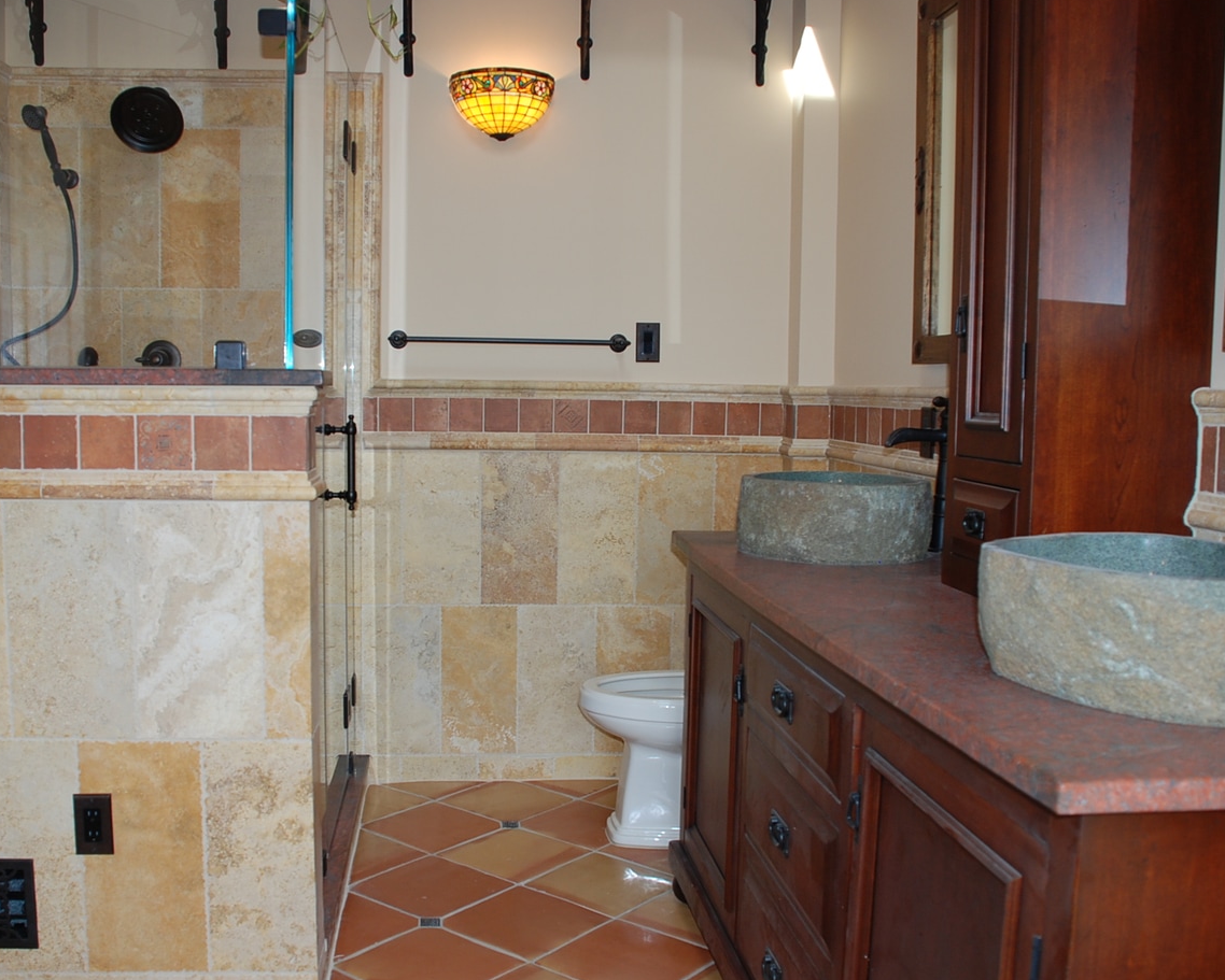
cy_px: 522
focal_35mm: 37
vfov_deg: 40.1
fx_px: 1342
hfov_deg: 48.9
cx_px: 532
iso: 200
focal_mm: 20
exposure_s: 1/60
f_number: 3.8
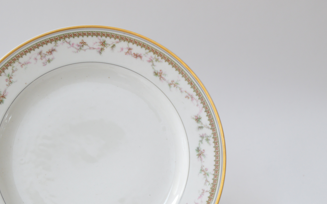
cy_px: 169
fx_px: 820
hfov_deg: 22.6
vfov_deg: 14.1
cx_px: 156
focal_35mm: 92
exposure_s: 1/60
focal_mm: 38
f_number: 4.8
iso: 560
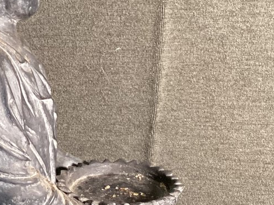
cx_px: 51
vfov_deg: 15.5
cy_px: 99
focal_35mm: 95
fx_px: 752
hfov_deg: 20.4
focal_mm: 3.3
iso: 400
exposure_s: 1/33
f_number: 2.4
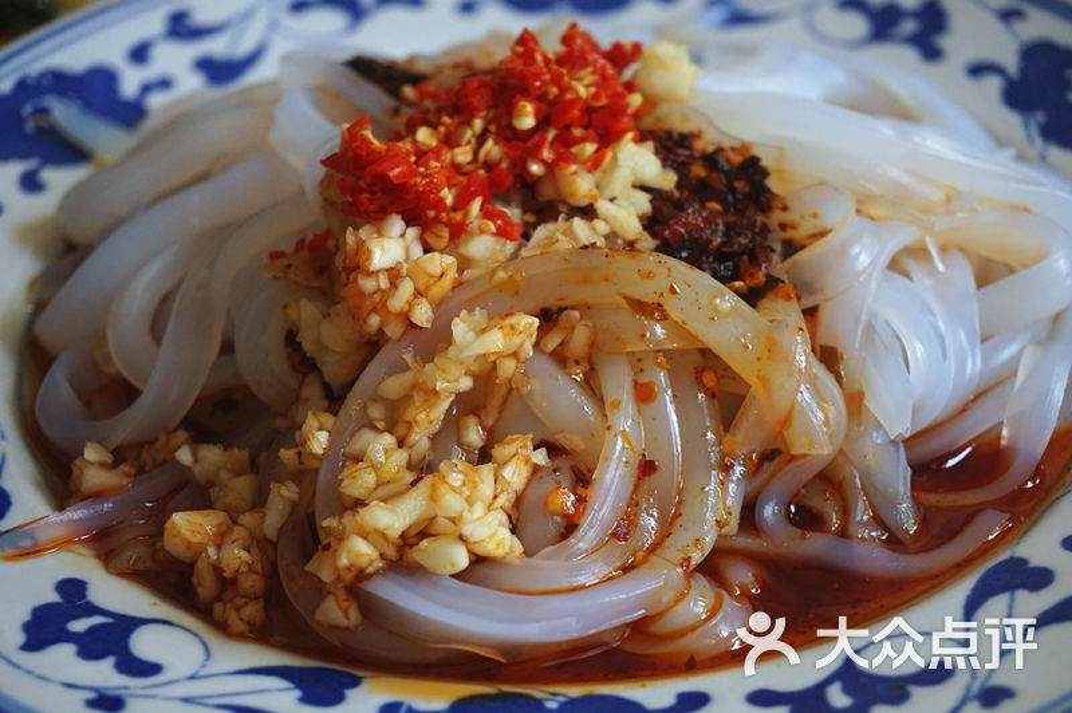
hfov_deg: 27.5
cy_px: 356
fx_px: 2187
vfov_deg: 18.5
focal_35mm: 74
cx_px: 536
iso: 1000
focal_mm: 49
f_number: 5.6
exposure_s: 1/80
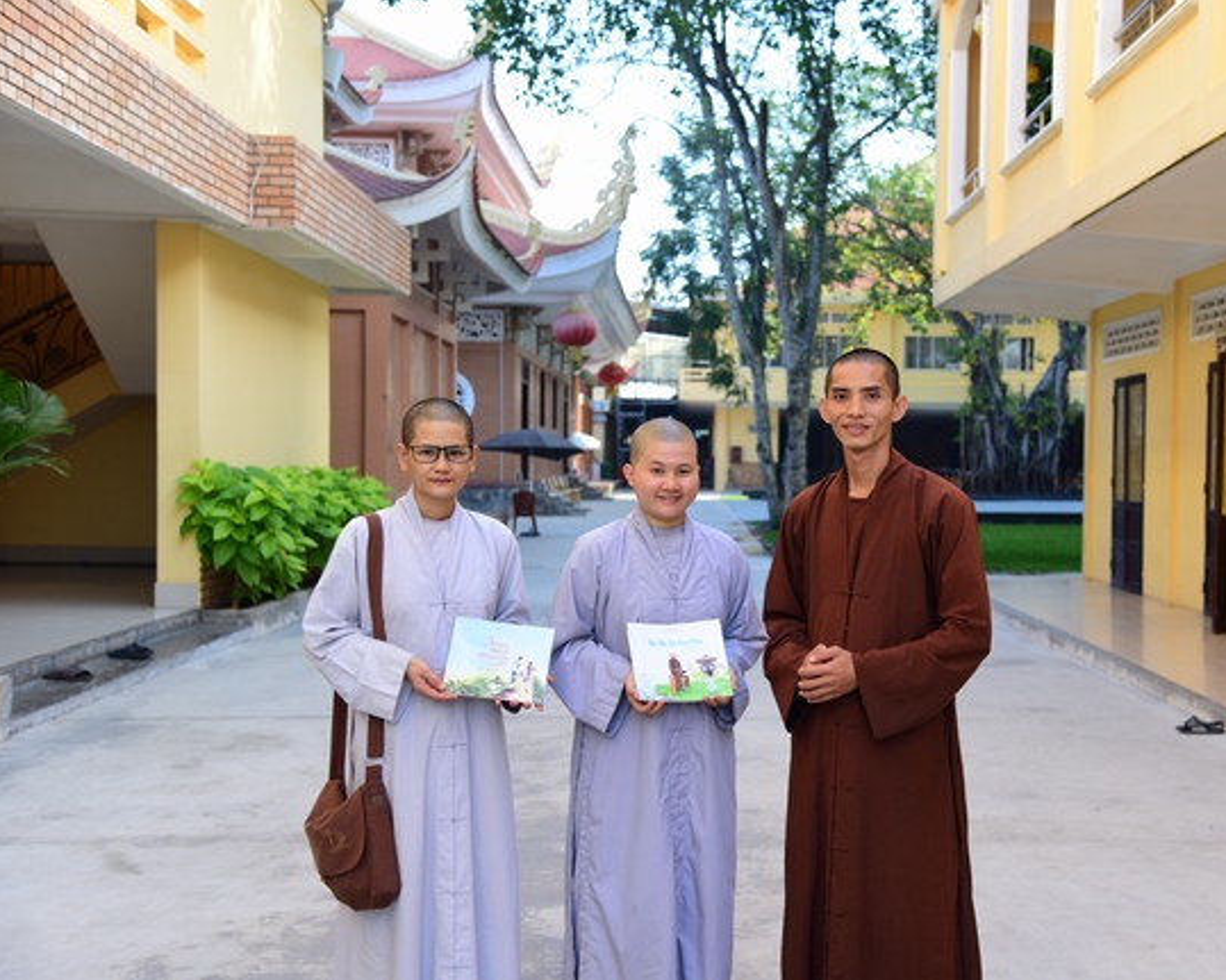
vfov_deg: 34.9
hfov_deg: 42.7
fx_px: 1560
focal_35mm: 43
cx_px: 732
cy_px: 489
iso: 125
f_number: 4
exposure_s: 1/100
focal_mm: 38
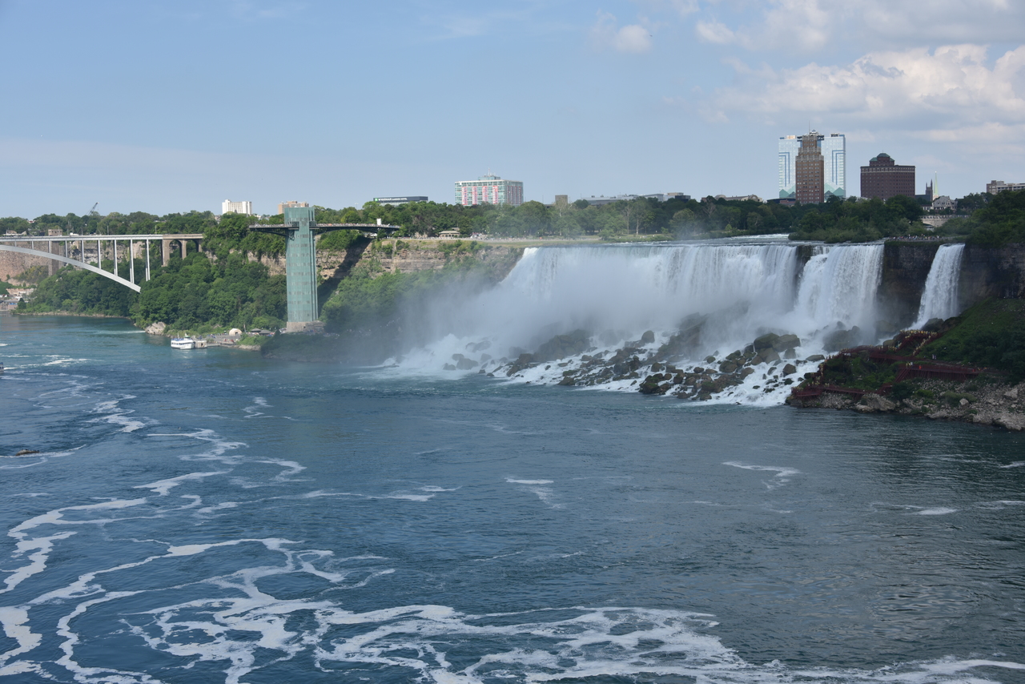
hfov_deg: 41.1
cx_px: 512
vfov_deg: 28.1
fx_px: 1367
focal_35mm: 48
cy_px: 342
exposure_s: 1/320
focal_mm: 48
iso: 100
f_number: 9
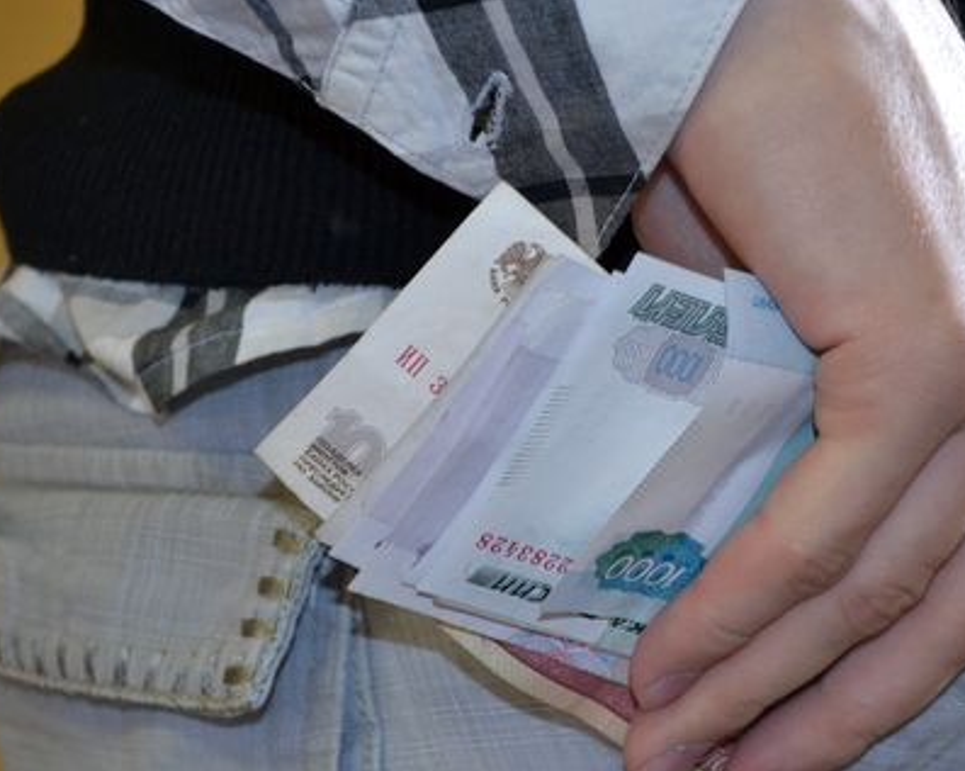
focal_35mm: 132
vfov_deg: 11.7
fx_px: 3761
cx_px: 592
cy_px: 542
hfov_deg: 14.6
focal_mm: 55
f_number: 5.6
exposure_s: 1/30
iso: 800
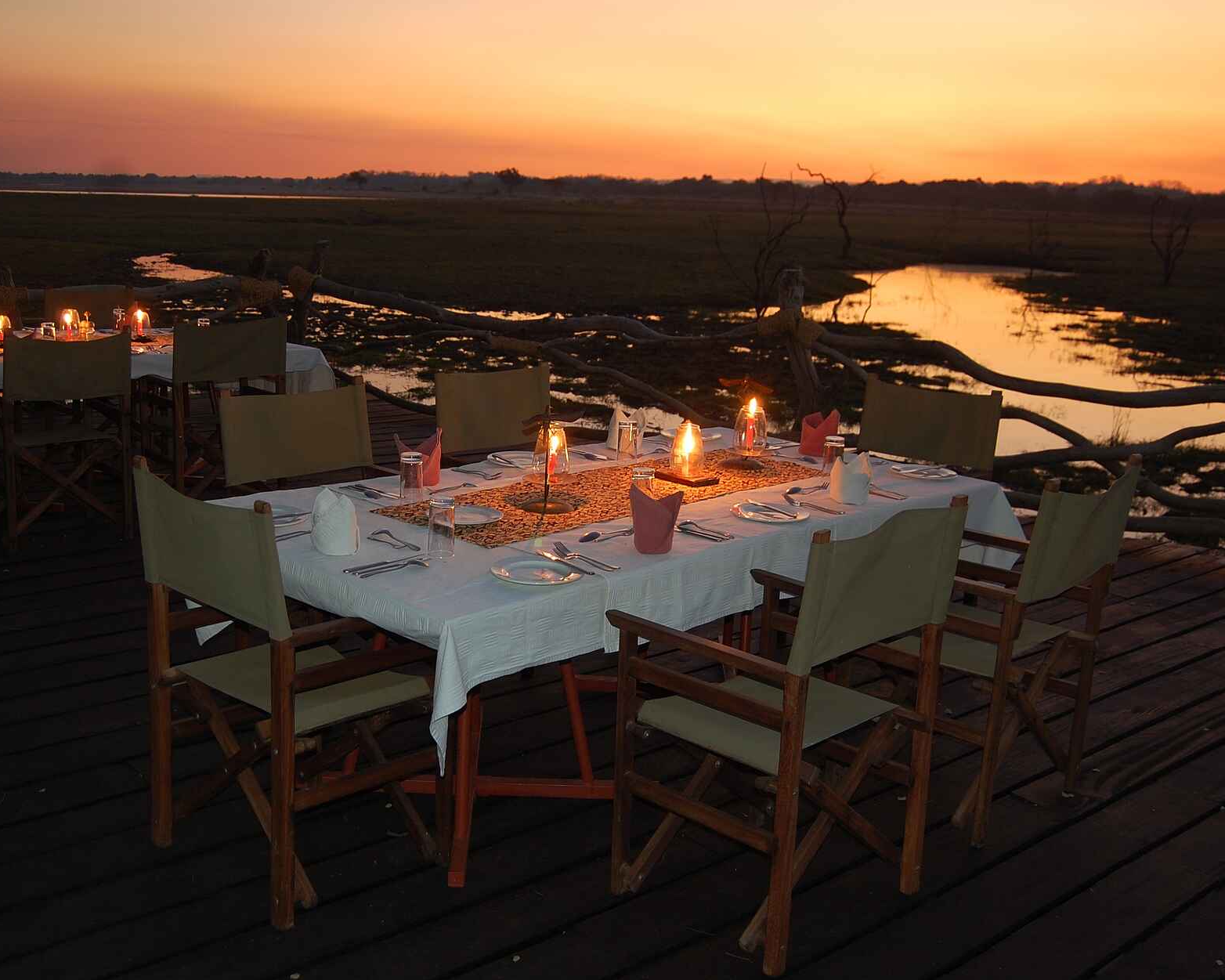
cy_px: 498
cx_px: 517
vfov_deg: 39.2
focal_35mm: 38
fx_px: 1378
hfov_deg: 47.8
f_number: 3.8
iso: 200
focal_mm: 22
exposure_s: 1/2.5
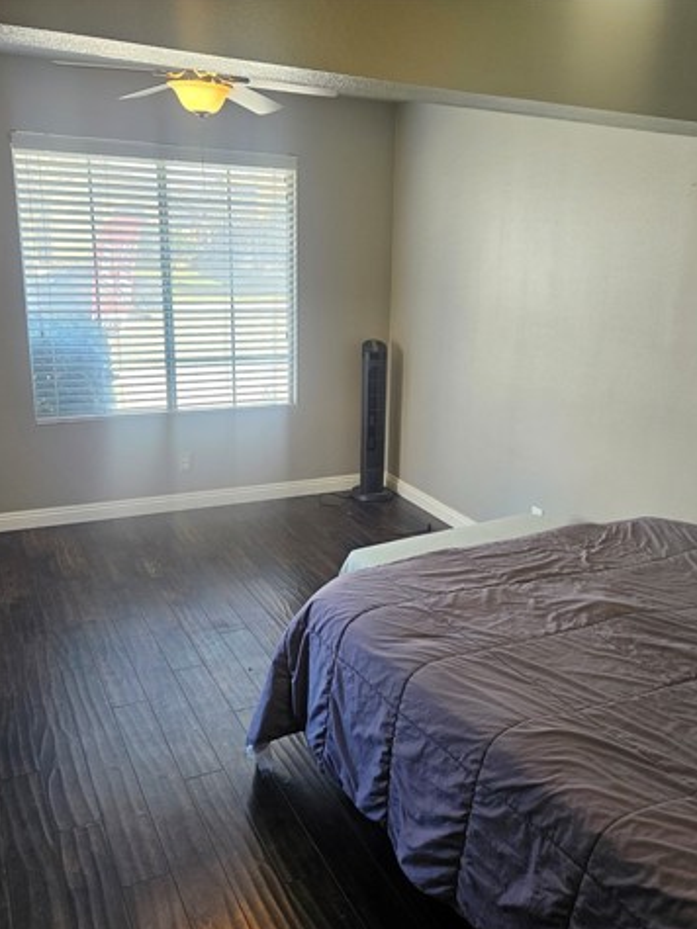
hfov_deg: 45.2
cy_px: 464
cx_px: 417
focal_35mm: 31
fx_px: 833
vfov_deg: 58.4
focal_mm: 5.4
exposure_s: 1/120
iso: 100
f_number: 1.8
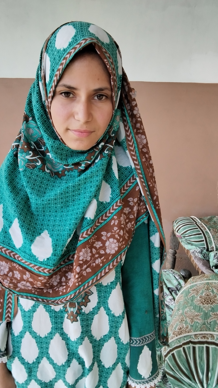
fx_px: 298
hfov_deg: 40.0
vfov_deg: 66.1
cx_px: 88
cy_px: 195
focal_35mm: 29
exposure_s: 1/500
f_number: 2
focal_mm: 2.78
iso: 50
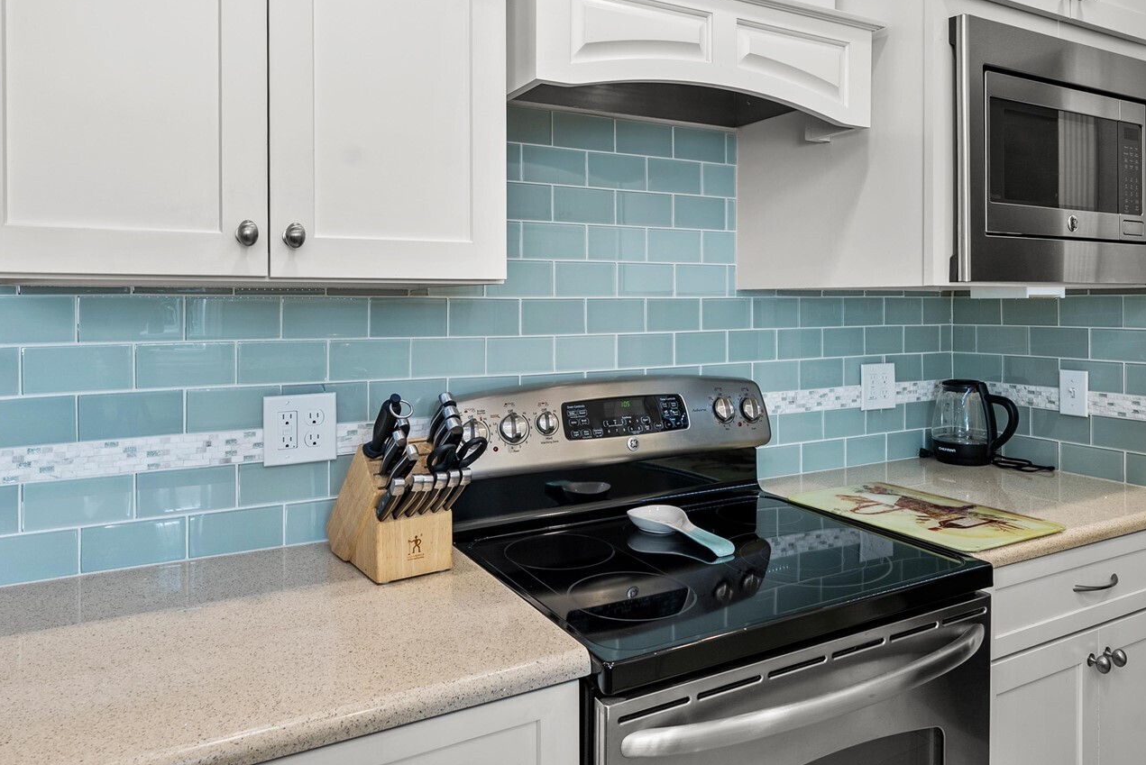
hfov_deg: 73.7
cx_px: 588
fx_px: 764
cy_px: 324
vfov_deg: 53.0
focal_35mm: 24
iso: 1000
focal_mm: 18
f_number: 7.1
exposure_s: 1/20
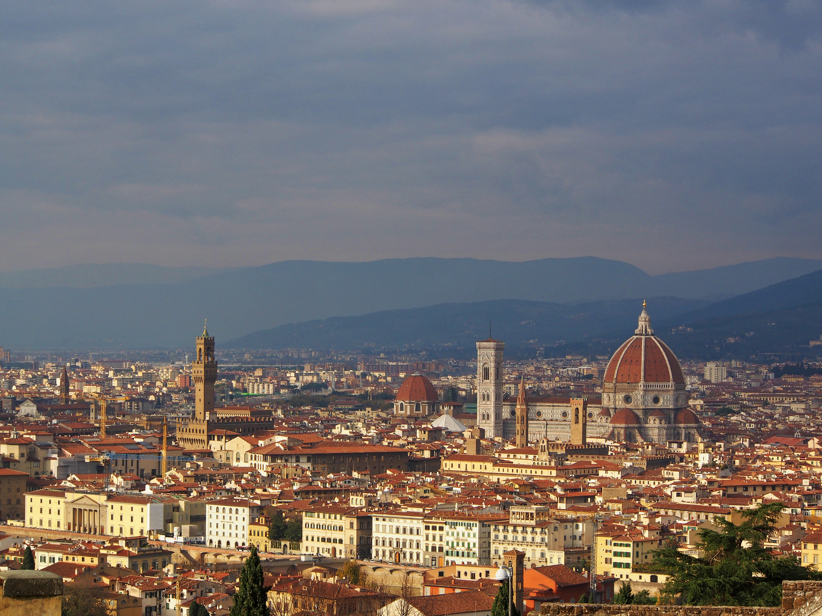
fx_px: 2375
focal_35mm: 100
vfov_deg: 14.8
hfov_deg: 19.6
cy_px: 308
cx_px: 411
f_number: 9
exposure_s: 1/250
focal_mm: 50
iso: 200
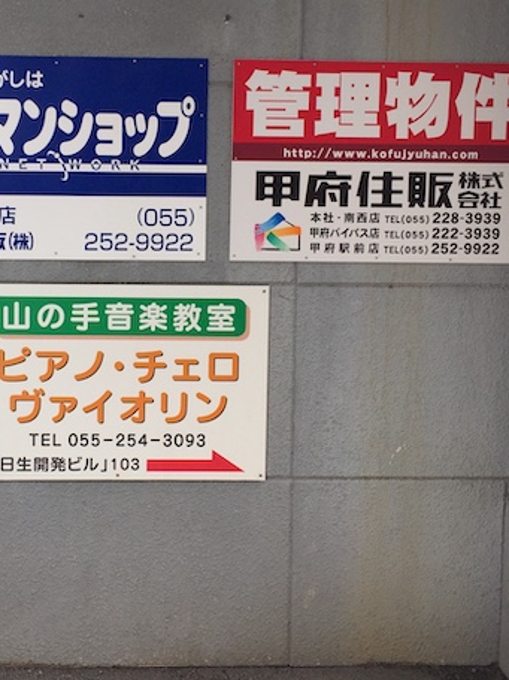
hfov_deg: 28.3
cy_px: 293
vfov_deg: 37.4
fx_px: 1000
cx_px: 158
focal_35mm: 51
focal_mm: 4.15
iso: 32
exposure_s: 1/732
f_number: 2.2
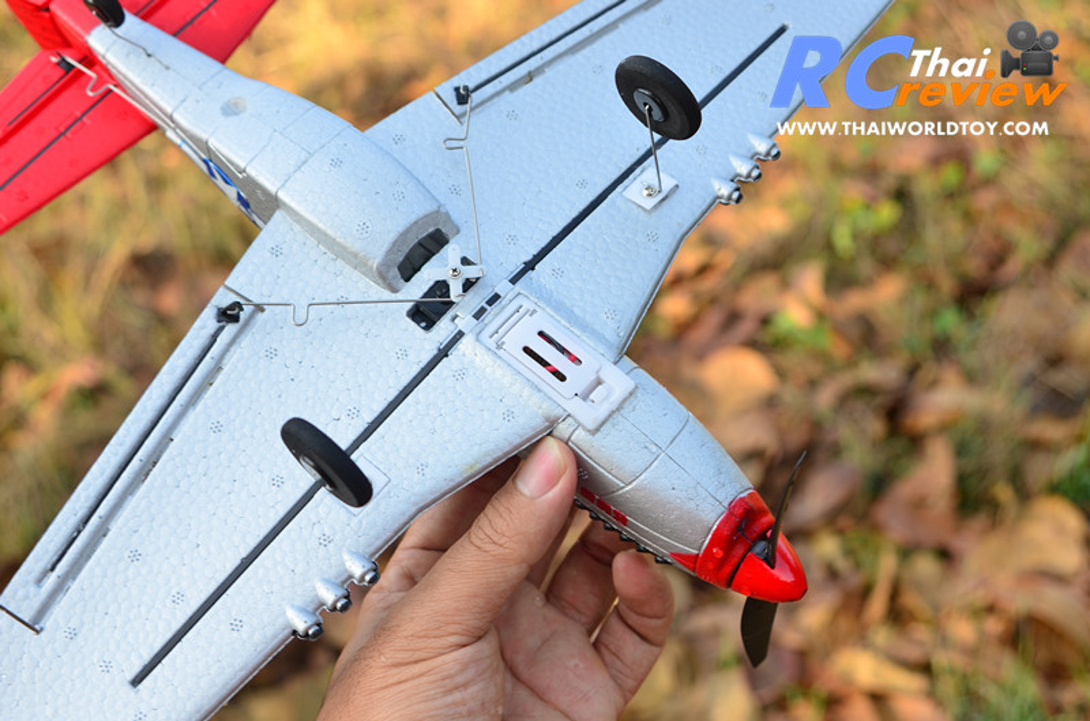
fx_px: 1585
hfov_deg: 37.9
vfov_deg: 25.6
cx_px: 545
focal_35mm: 52
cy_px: 360
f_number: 5
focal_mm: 35
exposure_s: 1/100
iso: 100
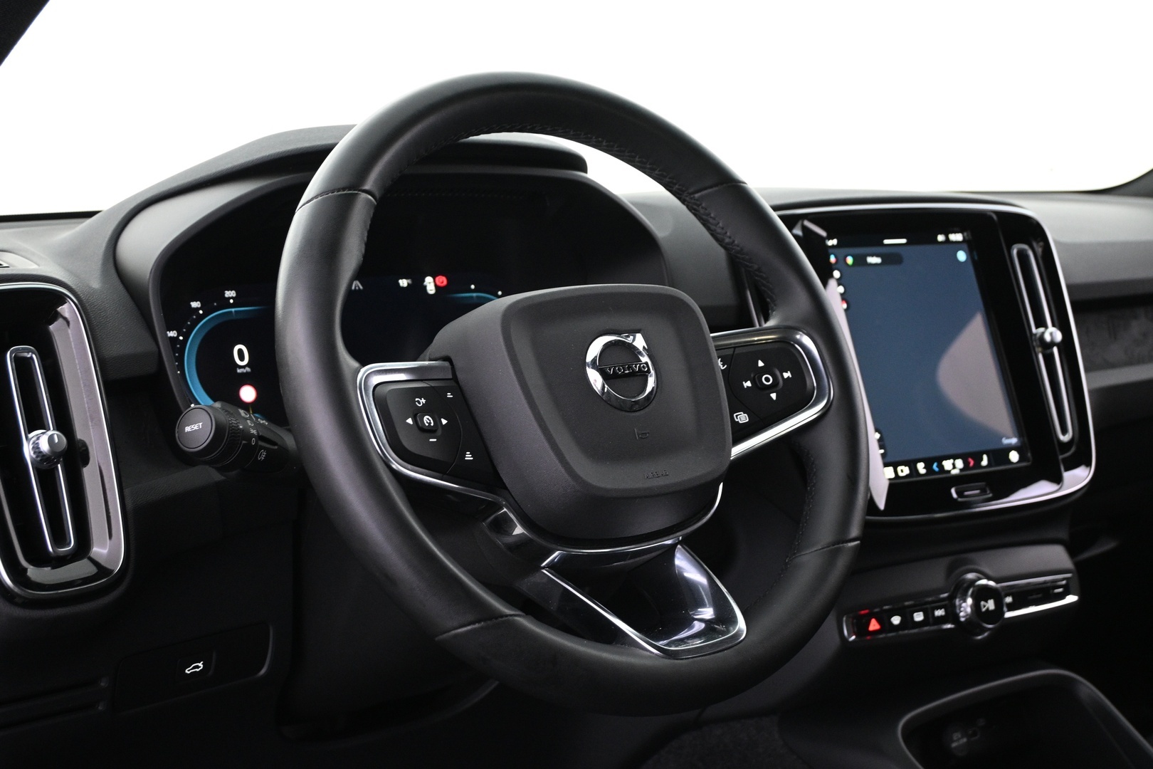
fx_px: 1513
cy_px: 384
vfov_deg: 28.5
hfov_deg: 41.7
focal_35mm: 47
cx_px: 576
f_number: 5
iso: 1600
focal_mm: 31.5
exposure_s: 1/13
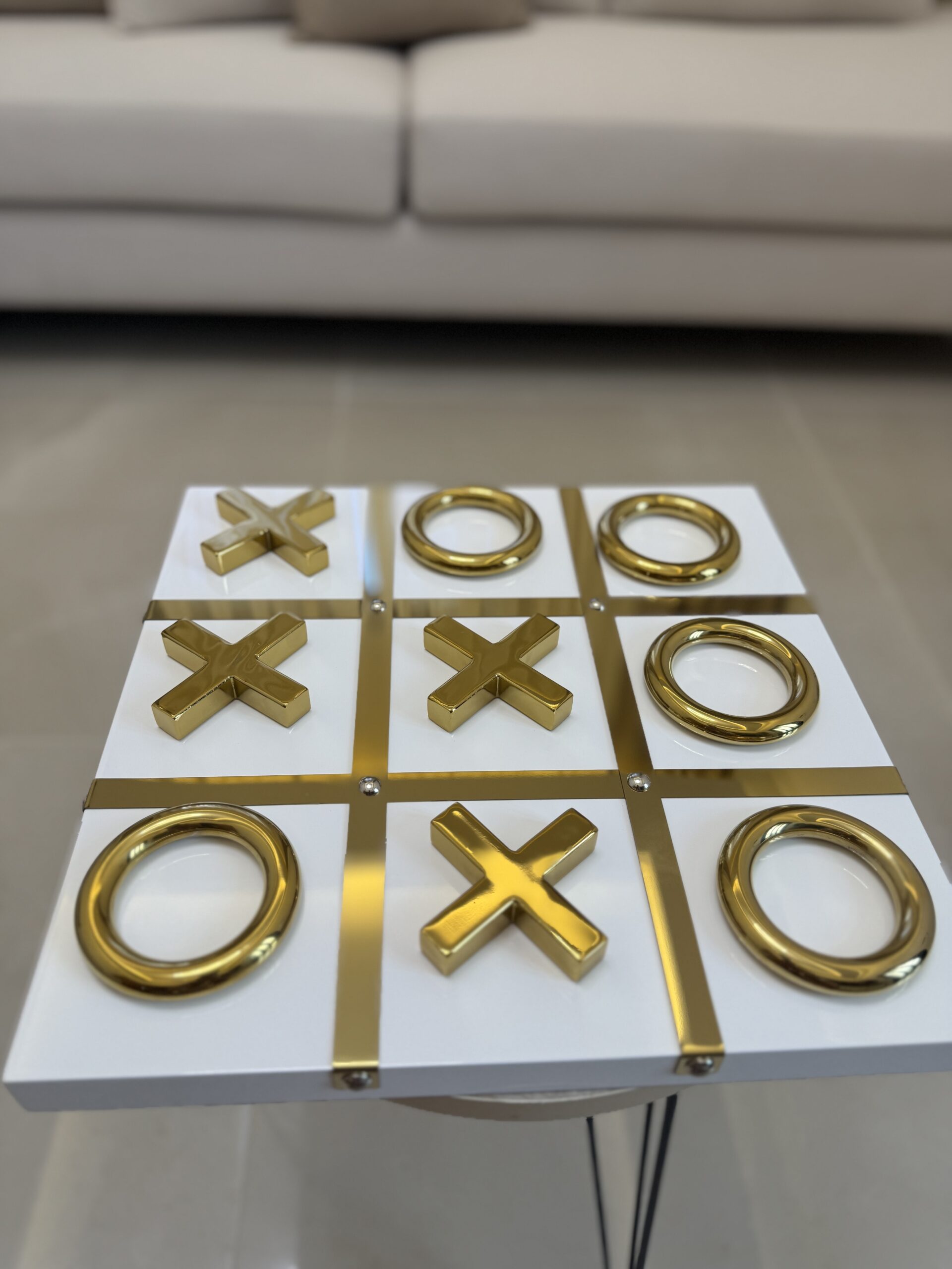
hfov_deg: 56.8
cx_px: 476
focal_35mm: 24
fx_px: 880
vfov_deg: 71.6
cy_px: 634
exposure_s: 1/263
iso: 64
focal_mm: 6.76
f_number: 1.78
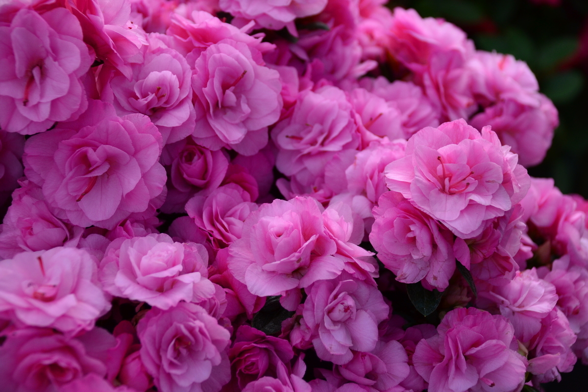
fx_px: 1911
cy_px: 196
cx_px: 294
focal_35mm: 117
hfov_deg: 17.5
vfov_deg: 11.7
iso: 400
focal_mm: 78
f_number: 5.3
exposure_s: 1/200
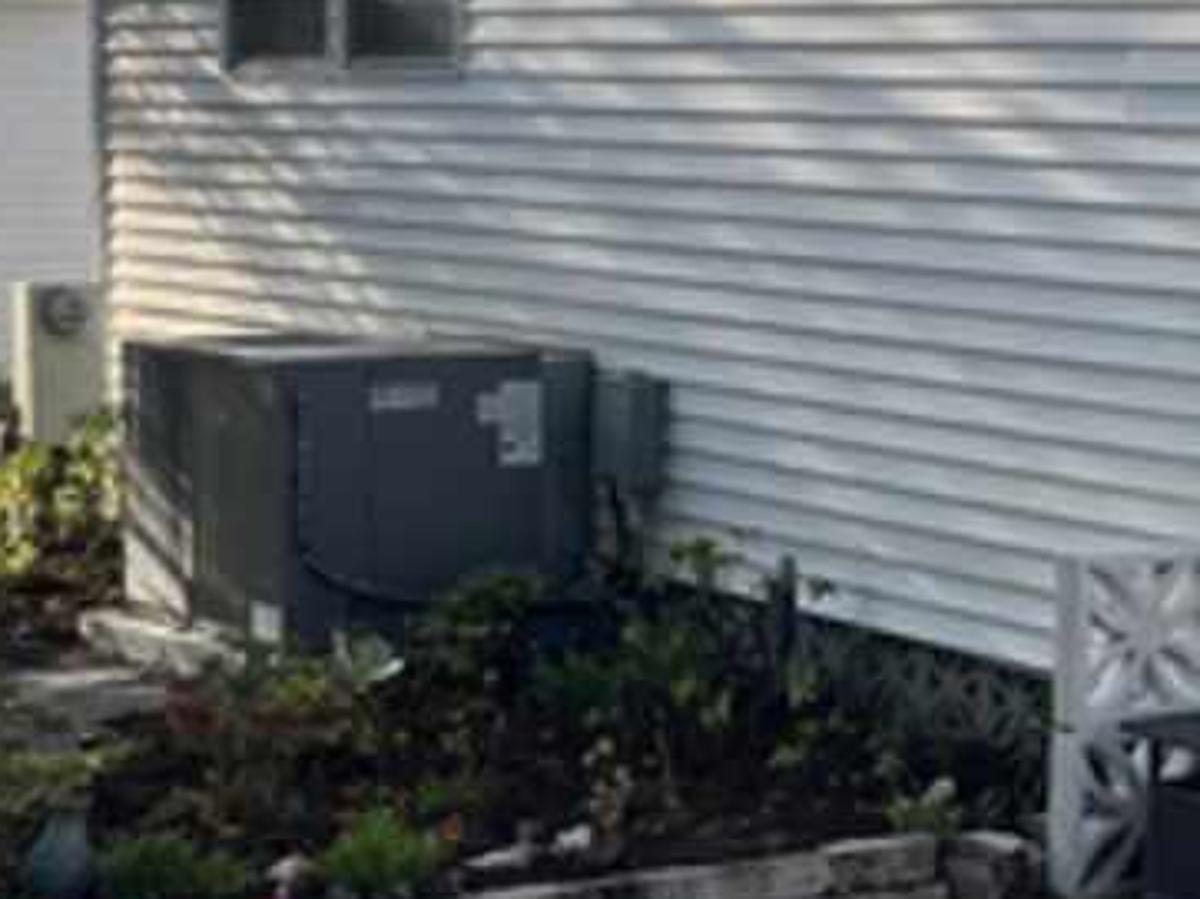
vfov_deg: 16.0
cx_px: 1571
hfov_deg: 19.6
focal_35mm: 92
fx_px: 3187
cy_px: 415
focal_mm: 5.1
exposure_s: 1/1992
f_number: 1.6
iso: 50
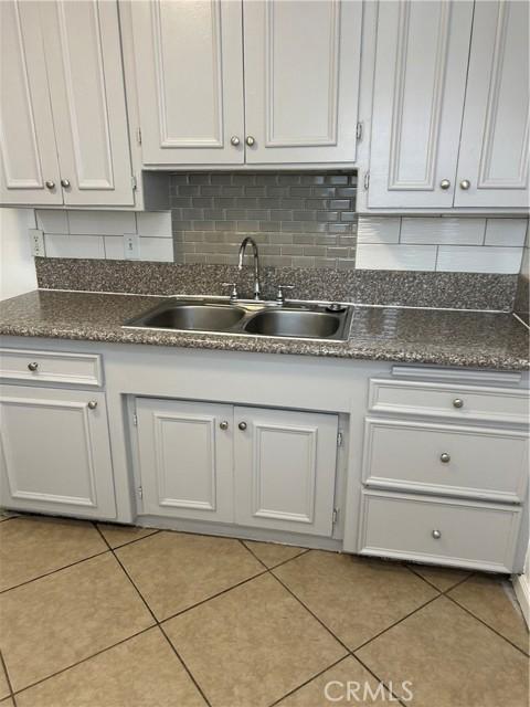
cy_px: 354
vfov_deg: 67.3
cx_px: 265
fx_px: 531
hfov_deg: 53.1
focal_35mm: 26
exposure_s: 1/120
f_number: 1.5
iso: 125
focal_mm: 5.7
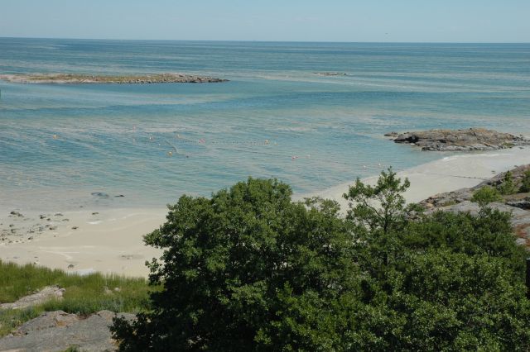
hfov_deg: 35.1
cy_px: 176
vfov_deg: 23.8
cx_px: 265
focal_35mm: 57
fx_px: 839
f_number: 10
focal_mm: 38
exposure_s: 1/400
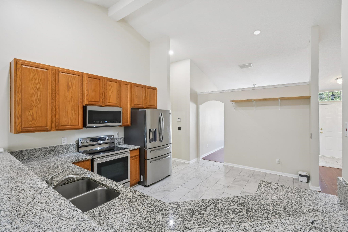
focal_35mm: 15
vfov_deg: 77.3
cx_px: 174
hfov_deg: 100.4
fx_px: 145
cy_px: 116
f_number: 8
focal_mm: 10
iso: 400
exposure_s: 1/8
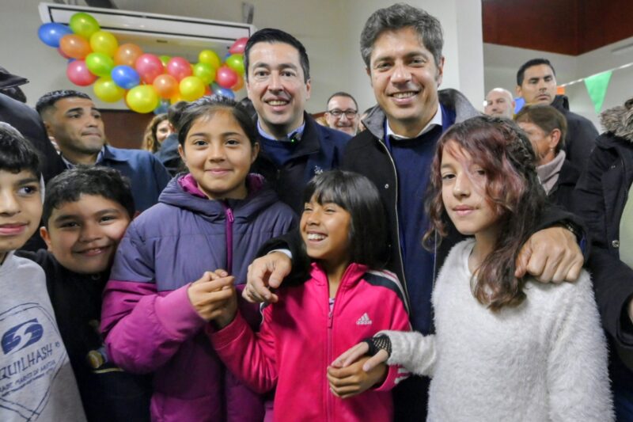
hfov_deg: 104.3
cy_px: 211
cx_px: 316
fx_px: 246
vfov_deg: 81.2
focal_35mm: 14
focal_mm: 14
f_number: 3.5
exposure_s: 1/160
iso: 3200
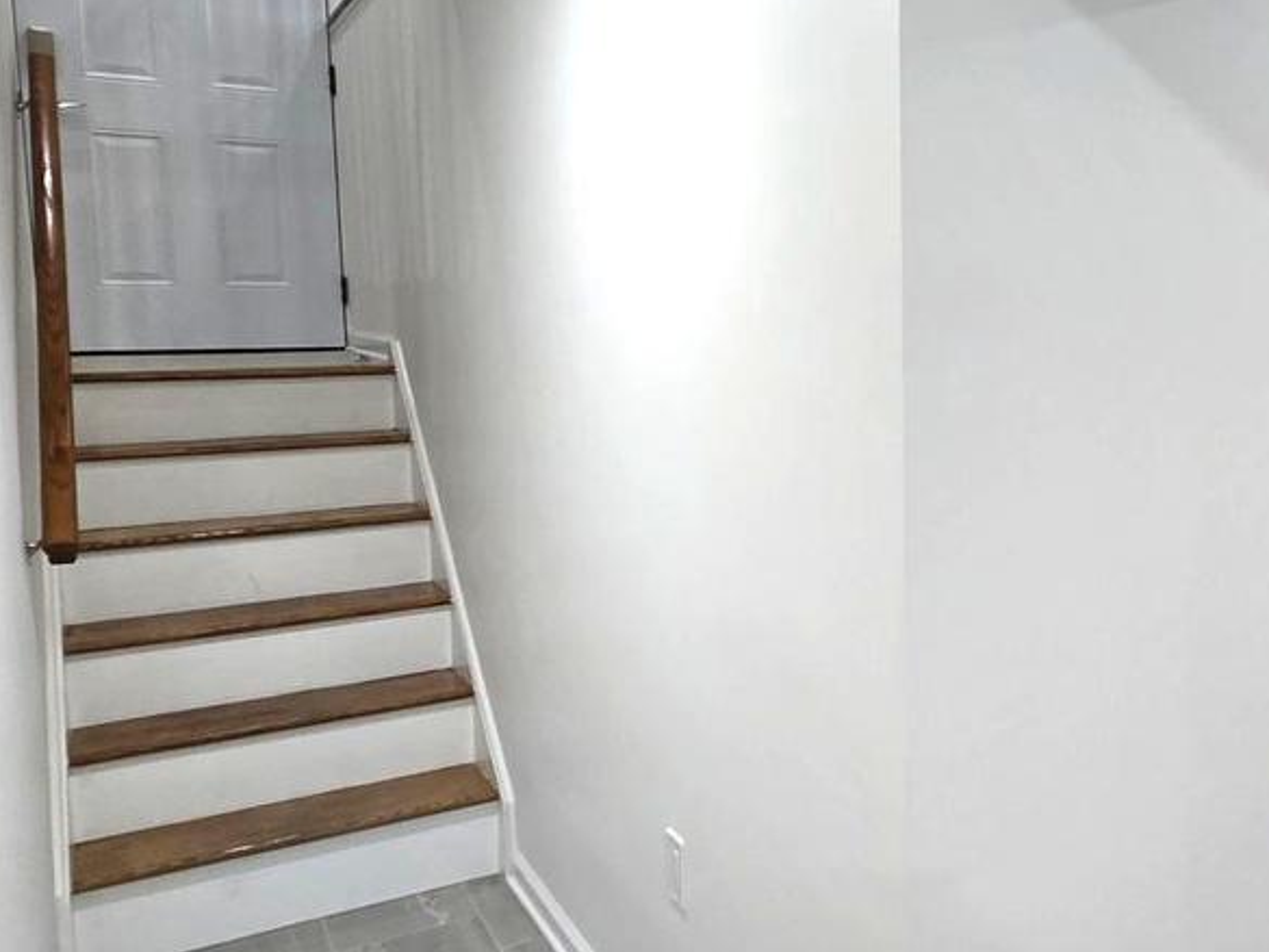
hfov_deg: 51.5
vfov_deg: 44.2
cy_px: 460
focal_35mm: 32
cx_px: 1093
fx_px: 1173
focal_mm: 2.2
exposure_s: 1/60
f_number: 2.2
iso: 125
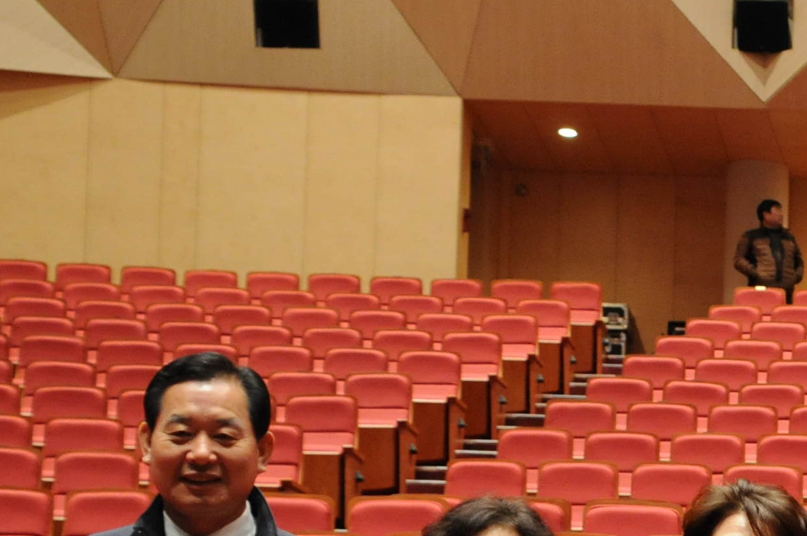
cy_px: 647
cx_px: 1172
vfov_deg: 11.8
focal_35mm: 113
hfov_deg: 16.6
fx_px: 2530
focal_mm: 22
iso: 1000
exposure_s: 1/25
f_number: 3.5
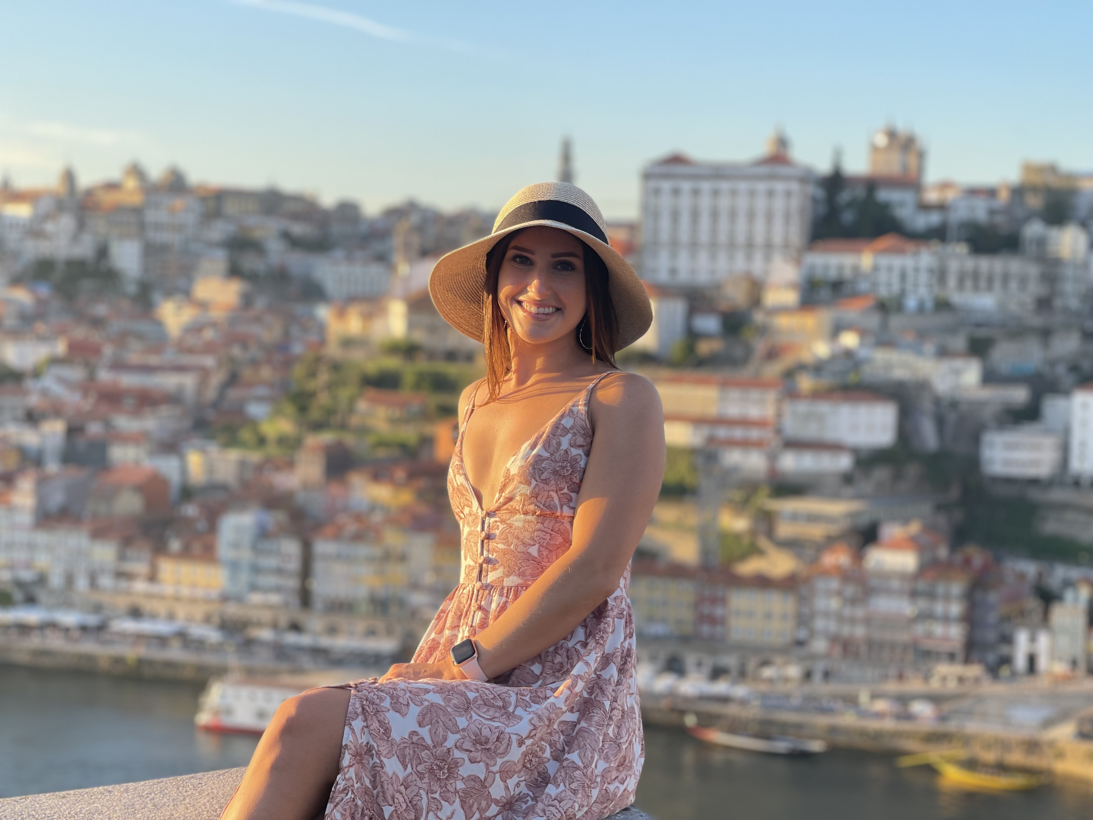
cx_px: 546
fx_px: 2021
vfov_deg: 22.9
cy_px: 410
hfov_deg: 30.3
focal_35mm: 64
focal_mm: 7.5
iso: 20
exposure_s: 1/130
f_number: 2.2
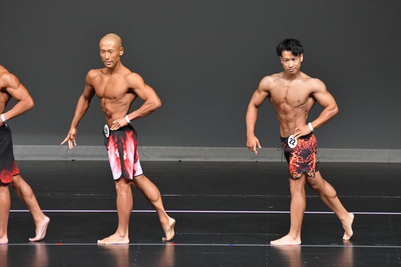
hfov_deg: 6.5
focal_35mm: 315
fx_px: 3507
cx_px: 200
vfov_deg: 4.4
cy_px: 134
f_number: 5.6
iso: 4000
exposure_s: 1/400
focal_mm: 210
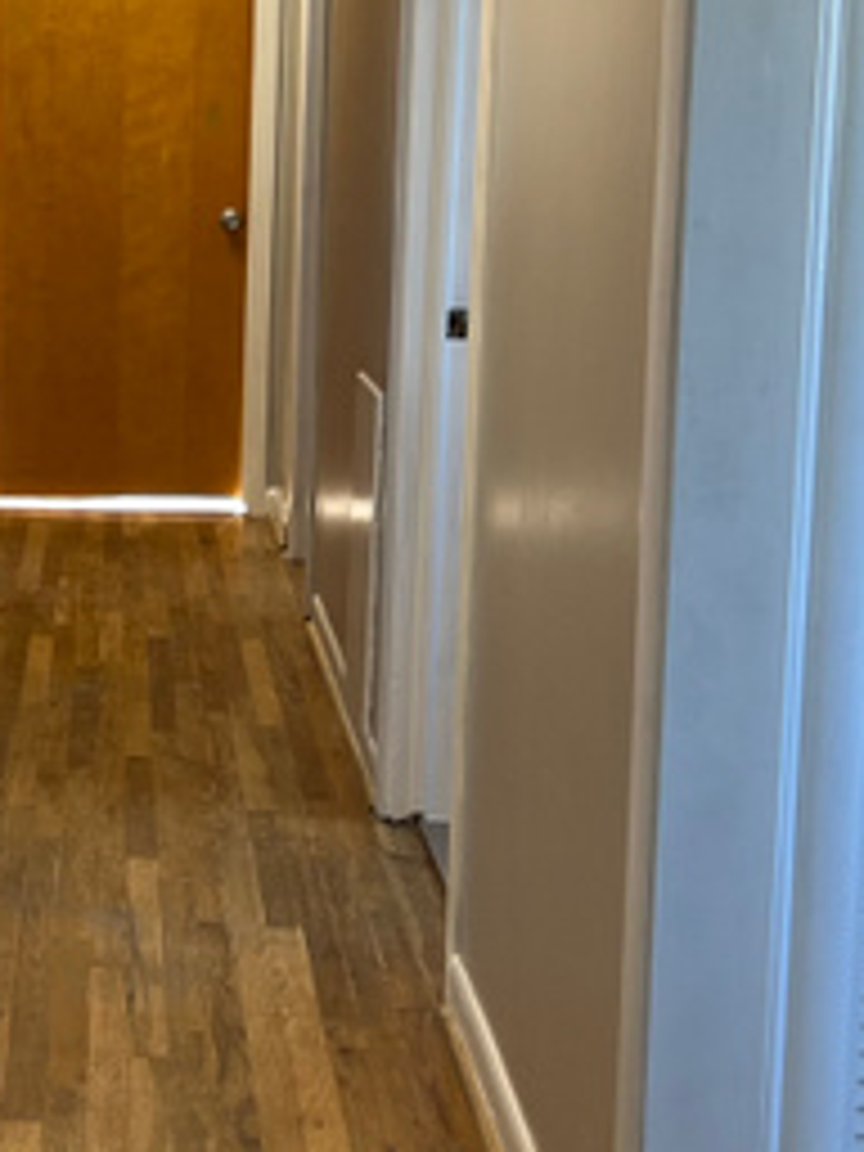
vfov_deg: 25.0
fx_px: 2596
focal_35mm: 78
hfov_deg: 18.3
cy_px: 486
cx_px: -27
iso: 100
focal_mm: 5.7
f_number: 1.5
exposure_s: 1/120
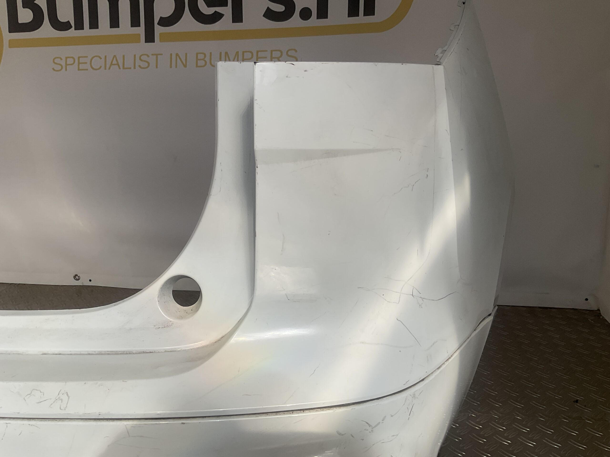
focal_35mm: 29
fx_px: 511
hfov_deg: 61.7
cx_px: 305
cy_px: 228
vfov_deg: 48.2
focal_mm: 3
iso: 16
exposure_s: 1/1534
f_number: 1.8
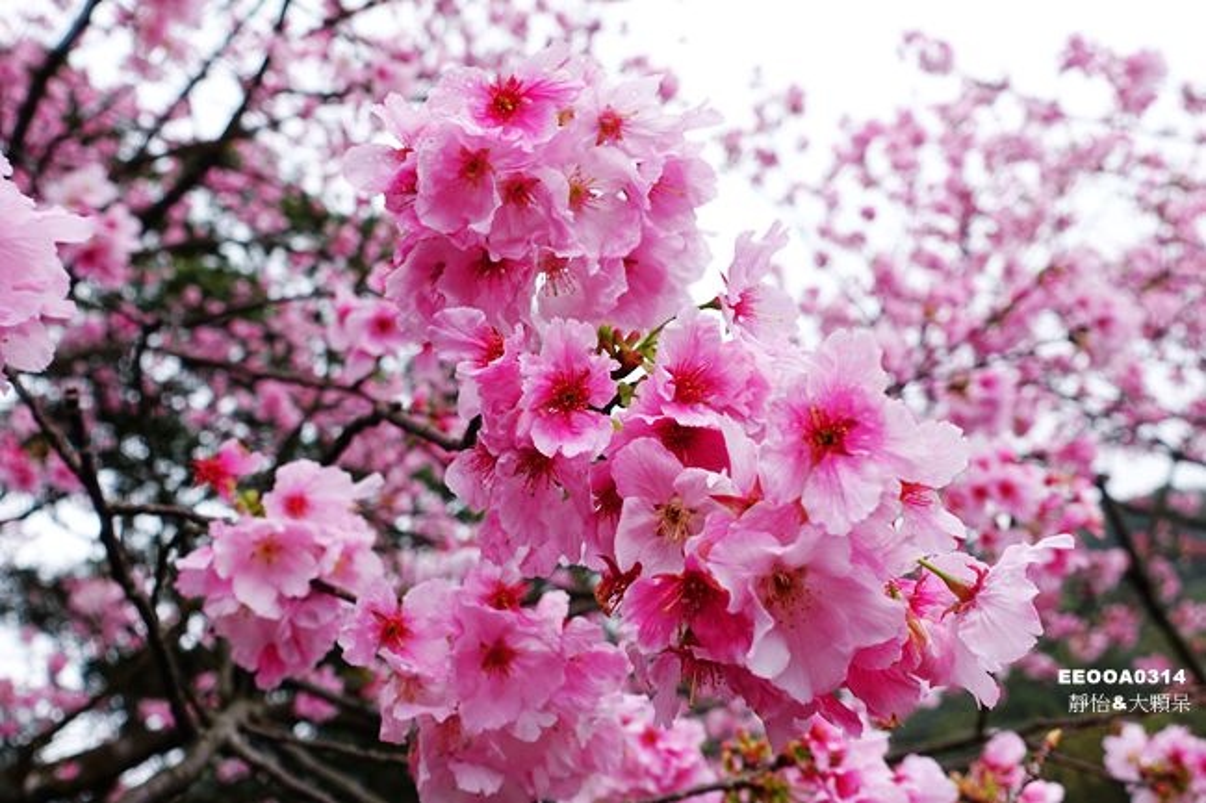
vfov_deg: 39.9
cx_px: 603
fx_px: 1105
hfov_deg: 57.2
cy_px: 402
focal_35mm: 33
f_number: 4
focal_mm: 12.2
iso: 125
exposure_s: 1/400
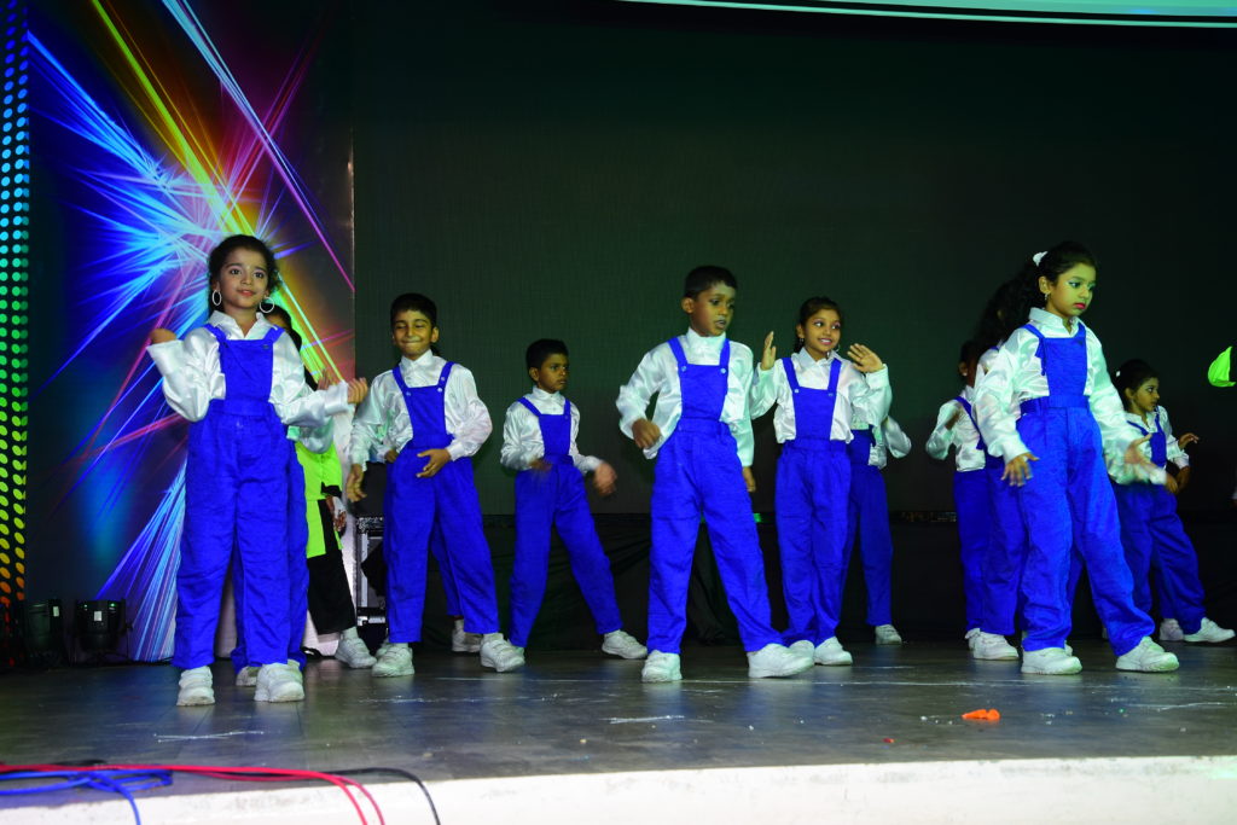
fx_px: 1649
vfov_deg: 28.1
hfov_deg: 41.1
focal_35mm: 48
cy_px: 412
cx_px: 618
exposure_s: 1/80
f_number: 6.3
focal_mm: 32
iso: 250
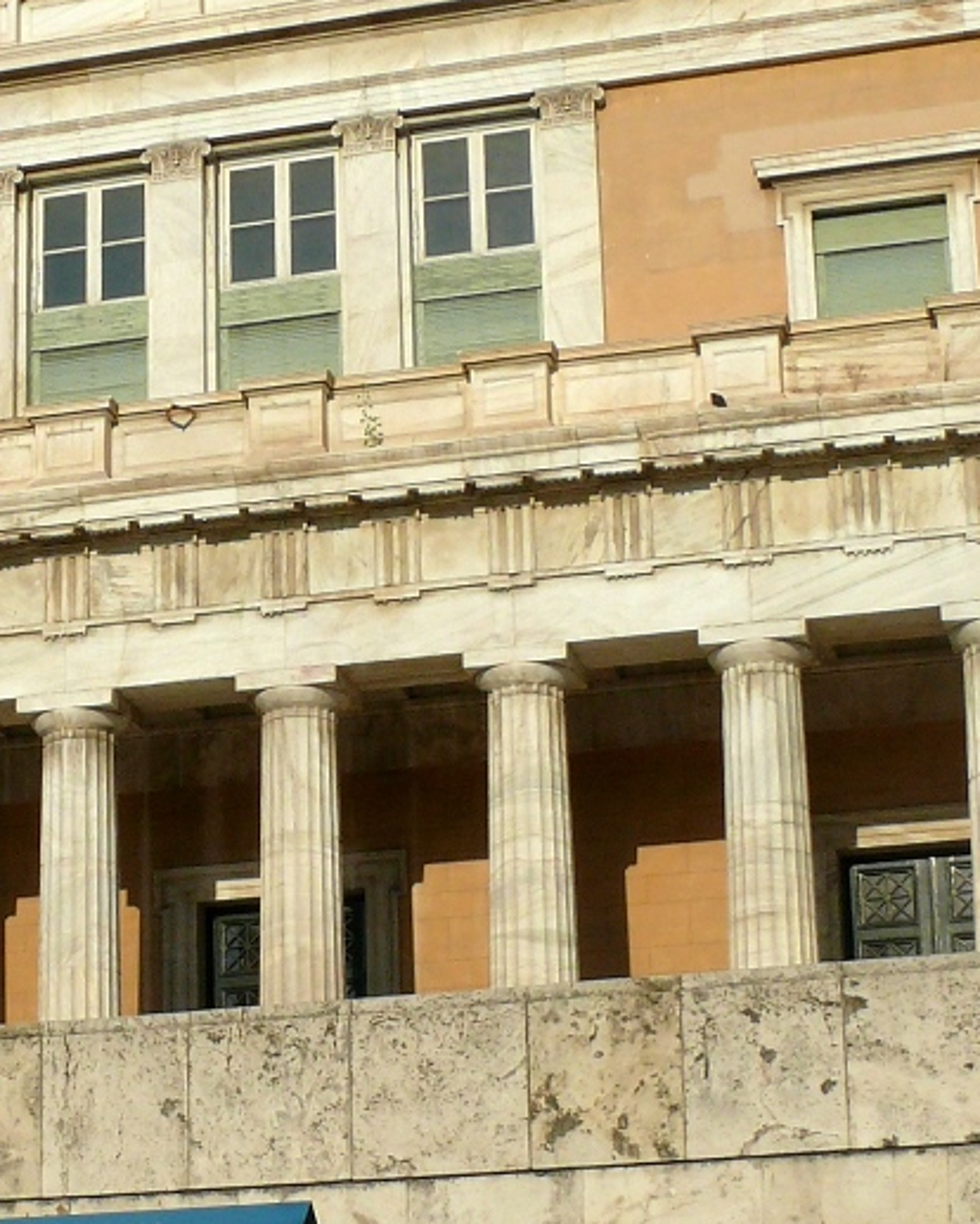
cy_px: 884
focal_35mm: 97
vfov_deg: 19.6
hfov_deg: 15.6
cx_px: -17
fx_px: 3515
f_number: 5.6
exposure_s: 1/400
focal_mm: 7.4
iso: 100
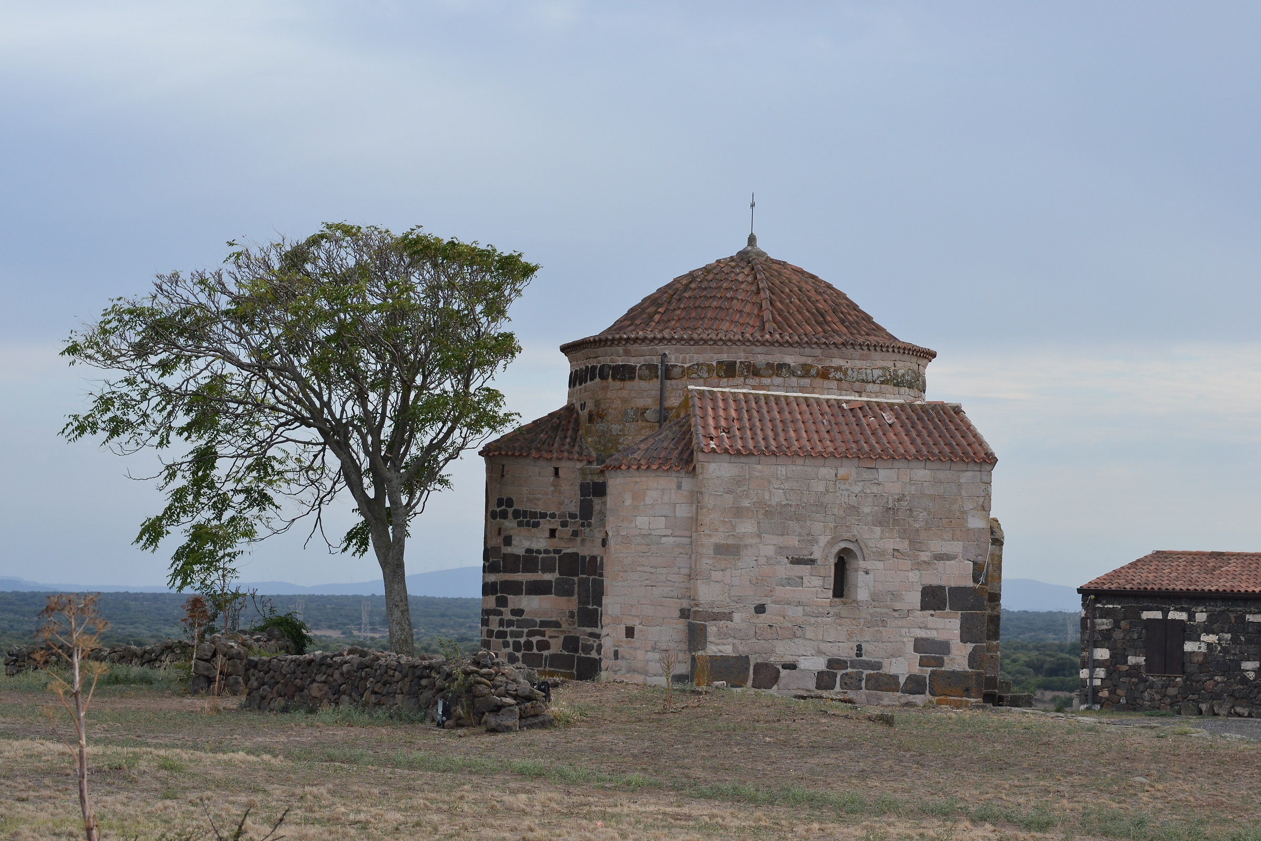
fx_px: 4466
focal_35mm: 128
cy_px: 420
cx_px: 630
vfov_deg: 10.8
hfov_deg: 16.1
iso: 250
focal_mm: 85
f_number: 5.6
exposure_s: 1/500
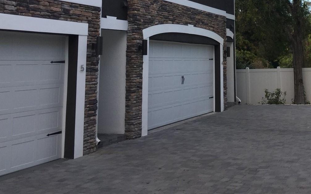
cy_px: 9
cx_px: 247
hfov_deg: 39.5
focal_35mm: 49
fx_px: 415
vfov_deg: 25.3
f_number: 2.2
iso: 32
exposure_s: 1/482
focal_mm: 4.15
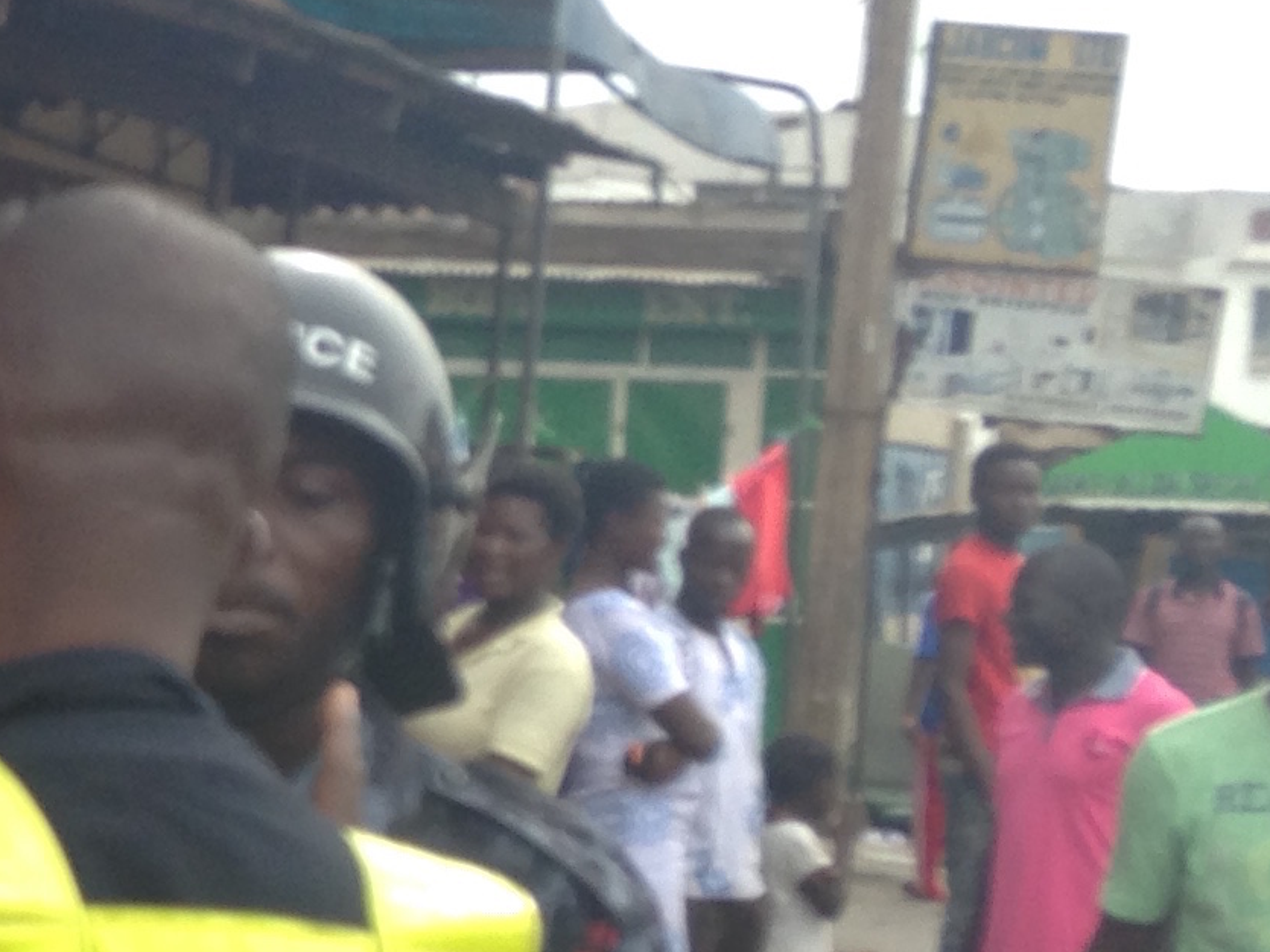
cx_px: -613
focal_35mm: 129
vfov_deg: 11.4
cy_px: 823
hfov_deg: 14.3
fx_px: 4732
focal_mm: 4.12
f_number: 2.4
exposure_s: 1/396
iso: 50
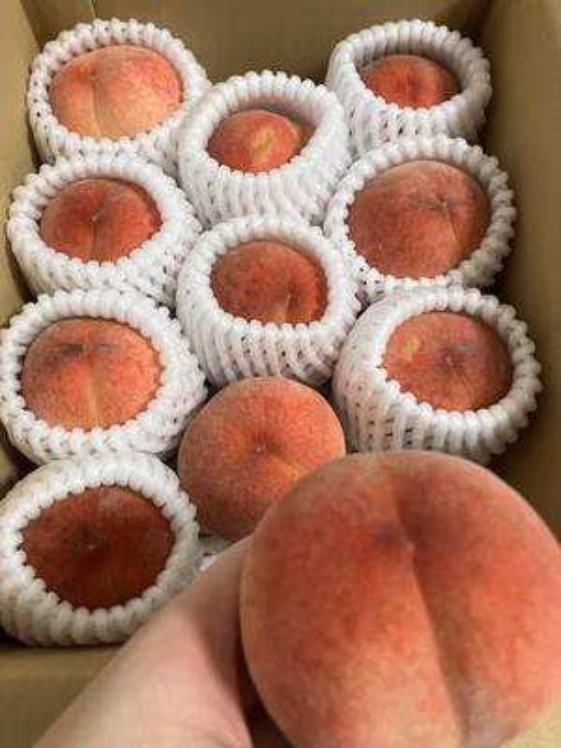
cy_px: 374
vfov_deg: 63.4
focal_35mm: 28
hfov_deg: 49.7
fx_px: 605
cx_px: 280
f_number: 1.8
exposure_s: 1/60
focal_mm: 3.99
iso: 200
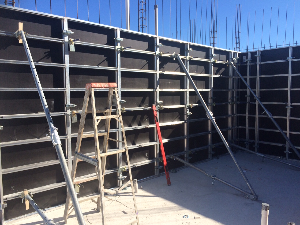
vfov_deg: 48.2
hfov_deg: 61.7
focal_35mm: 29
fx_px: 251
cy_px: 112
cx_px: 150
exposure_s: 1/1866
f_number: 2.2
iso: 32
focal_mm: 4.15
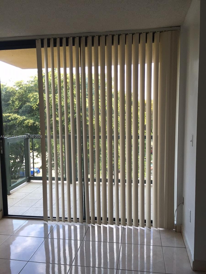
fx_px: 230
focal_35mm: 29
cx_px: 103
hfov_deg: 48.2
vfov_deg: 61.7
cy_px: 137
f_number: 2.2
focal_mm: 4.15
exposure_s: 1/120
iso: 50
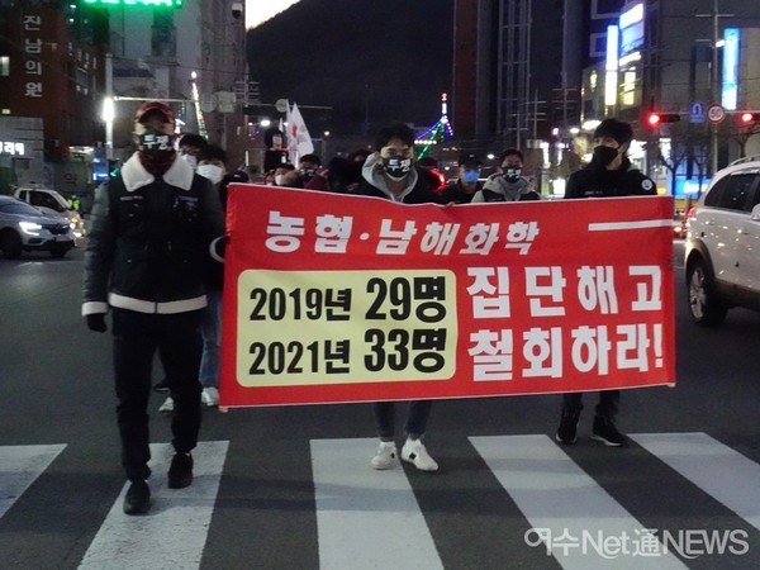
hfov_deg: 39.7
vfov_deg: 30.3
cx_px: 380
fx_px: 1054
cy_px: 285
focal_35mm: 48
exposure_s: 1/40
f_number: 4.5
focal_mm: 7.79
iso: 3200
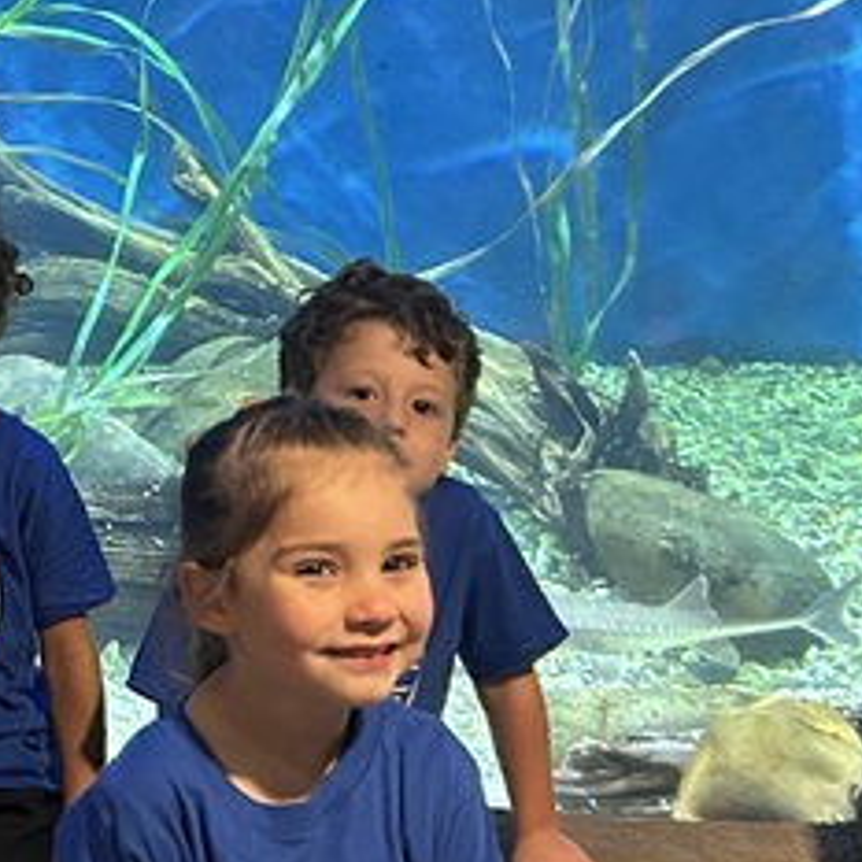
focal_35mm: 101
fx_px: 2845
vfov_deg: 17.1
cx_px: -340
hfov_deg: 16.1
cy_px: 222
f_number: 1.5
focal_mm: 5.7
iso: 500
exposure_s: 1/40
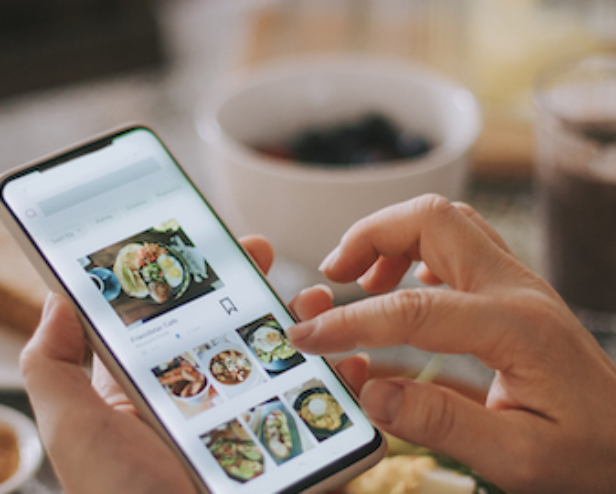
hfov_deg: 18.6
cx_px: 260
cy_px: 274
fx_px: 1879
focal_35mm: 103
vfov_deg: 15.0
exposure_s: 1/160
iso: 1250
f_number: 1.4
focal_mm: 50
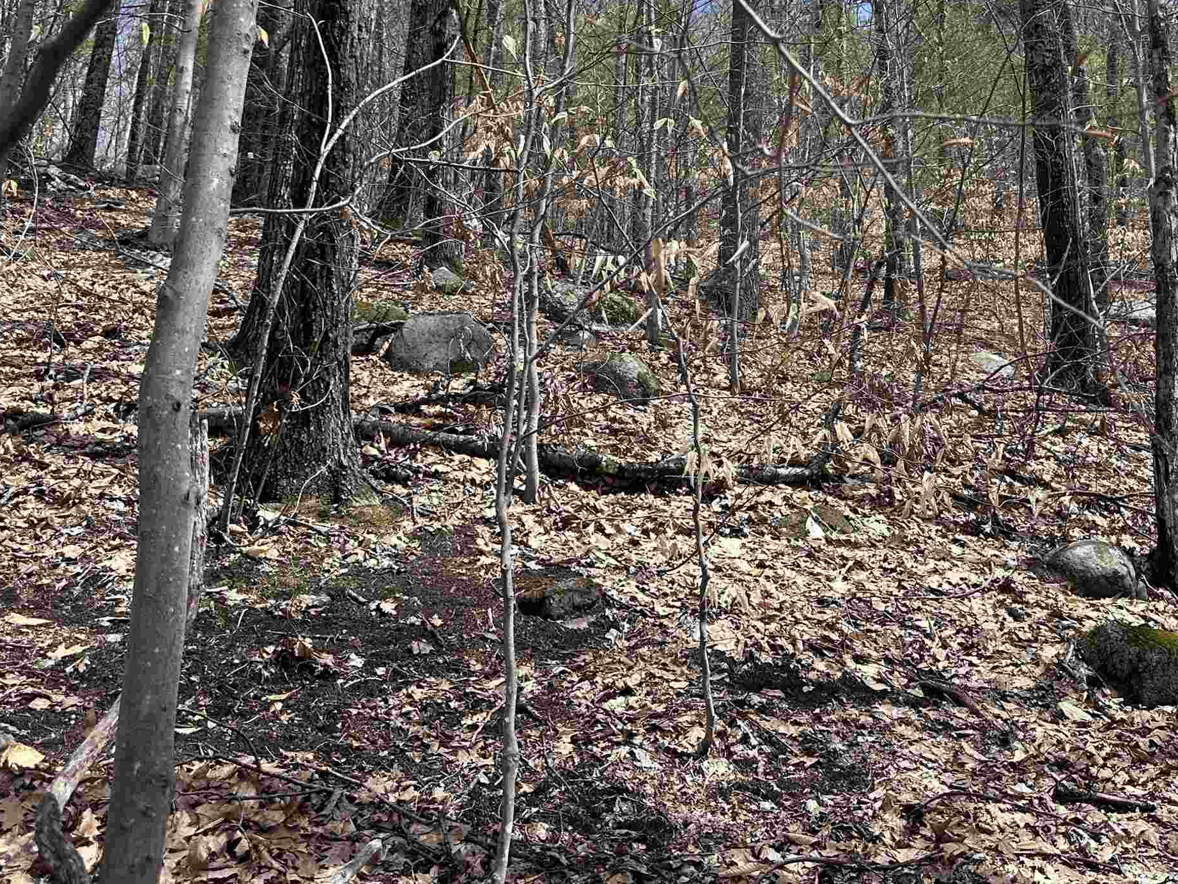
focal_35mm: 40
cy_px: 157
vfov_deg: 34.7
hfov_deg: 46.3
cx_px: 759
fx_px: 1361
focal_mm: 6.86
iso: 80
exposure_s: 1/2155
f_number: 1.78
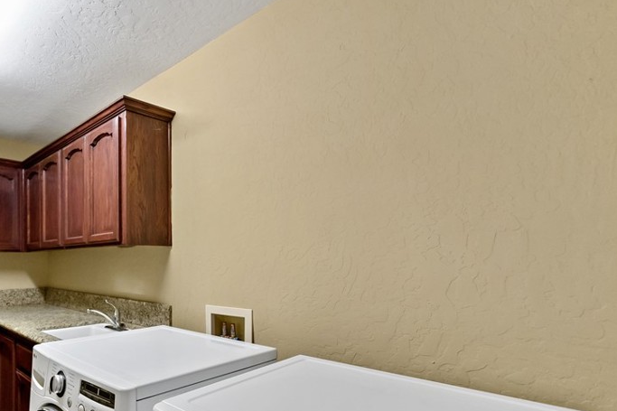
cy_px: 256
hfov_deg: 76.2
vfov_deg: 58.7
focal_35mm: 21
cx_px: 166
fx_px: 360
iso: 1250
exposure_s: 1/160
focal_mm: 14
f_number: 2.8
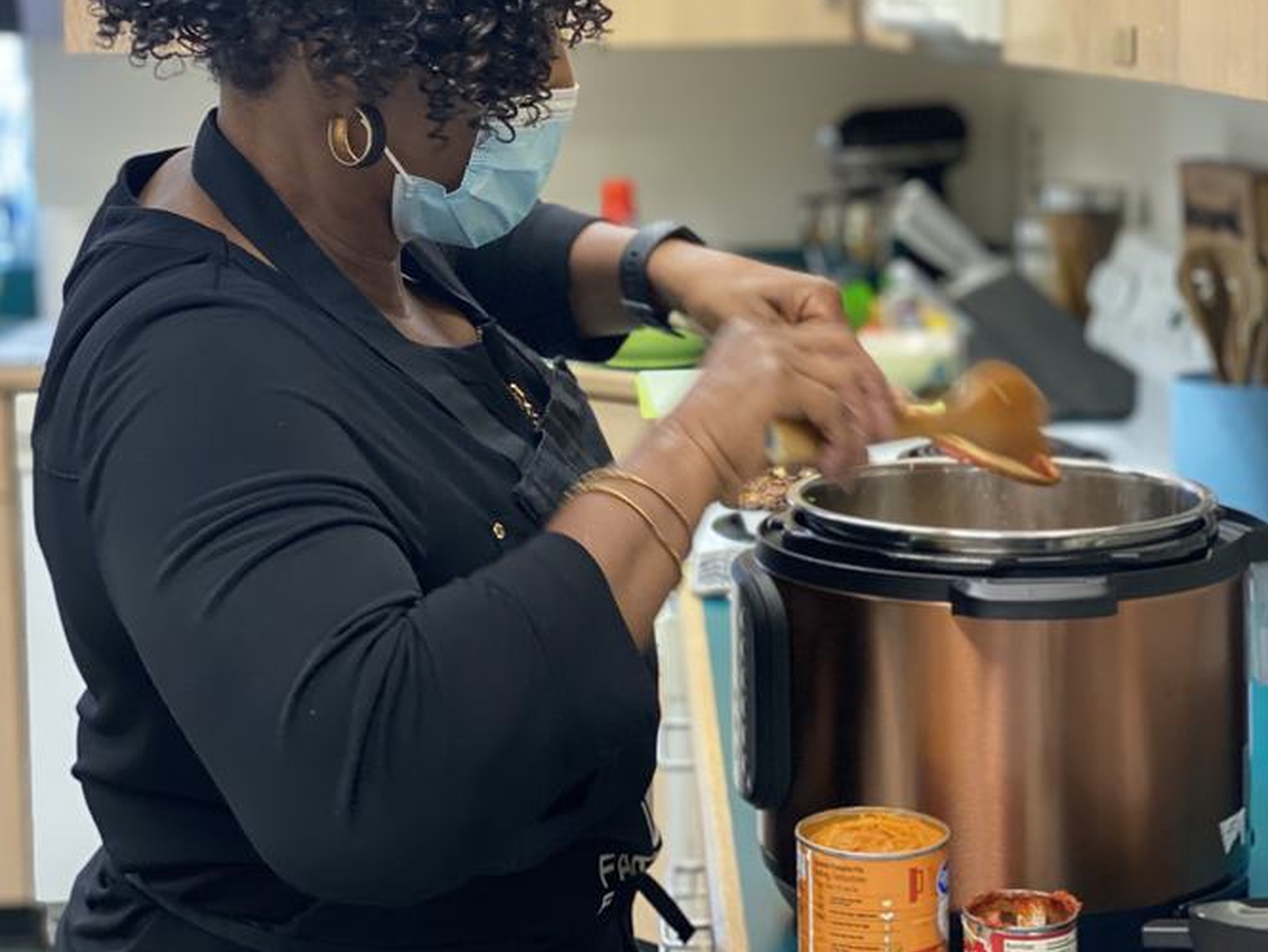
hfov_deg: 26.7
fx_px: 2675
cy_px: 292
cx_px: 645
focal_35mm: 73
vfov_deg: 20.1
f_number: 2
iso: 160
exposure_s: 1/40
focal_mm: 6
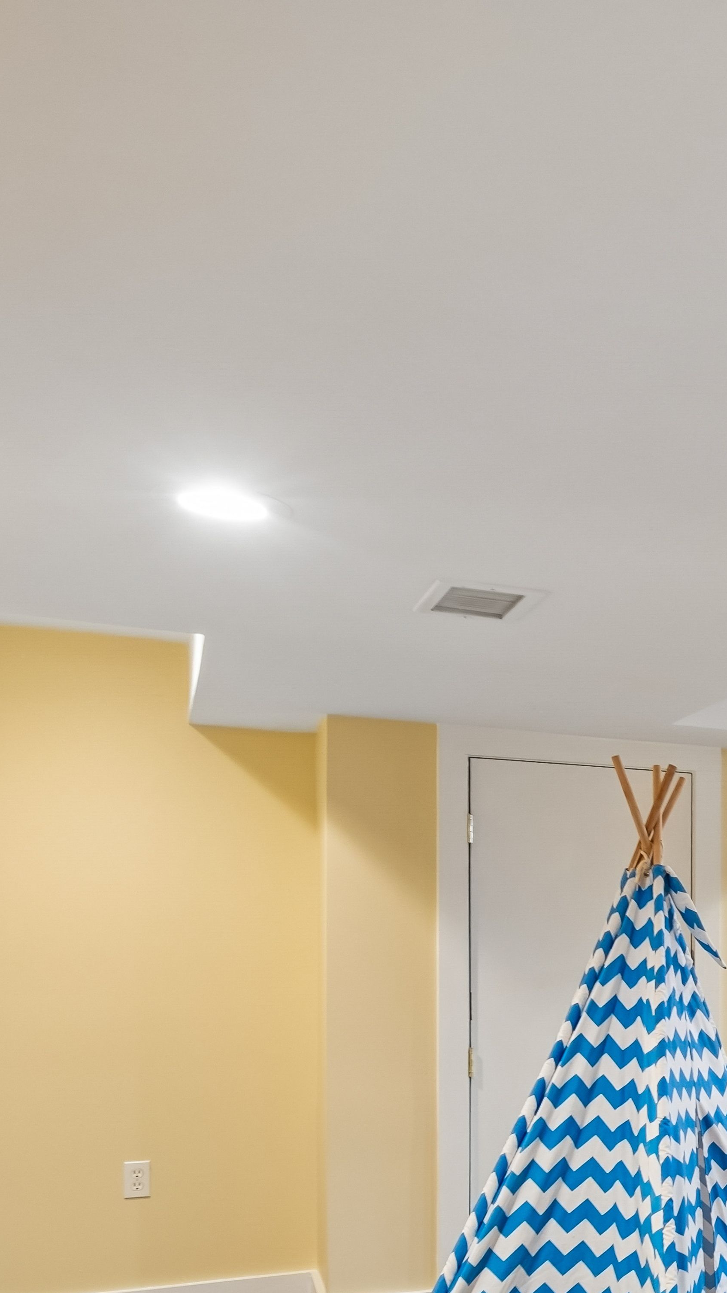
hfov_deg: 24.7
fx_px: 1337
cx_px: 1041
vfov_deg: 49.6
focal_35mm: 39
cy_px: 967
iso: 400
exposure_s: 1/3.33
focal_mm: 16
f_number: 8
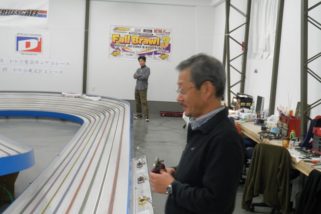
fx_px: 464
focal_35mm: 52
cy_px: 122
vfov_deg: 26.0
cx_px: 160
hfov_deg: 38.2
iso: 200
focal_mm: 8.7
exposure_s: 1/13
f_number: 4.2
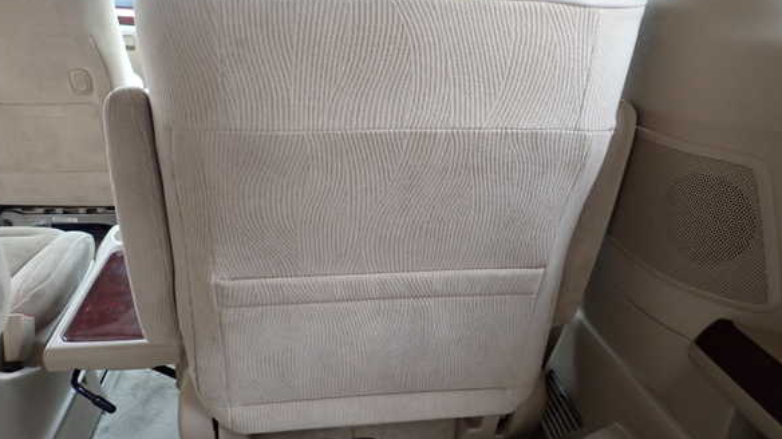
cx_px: 383
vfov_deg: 41.5
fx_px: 580
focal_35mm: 28
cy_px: 218
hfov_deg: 67.9
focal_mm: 4.5
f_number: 2
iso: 320
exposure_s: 1/30
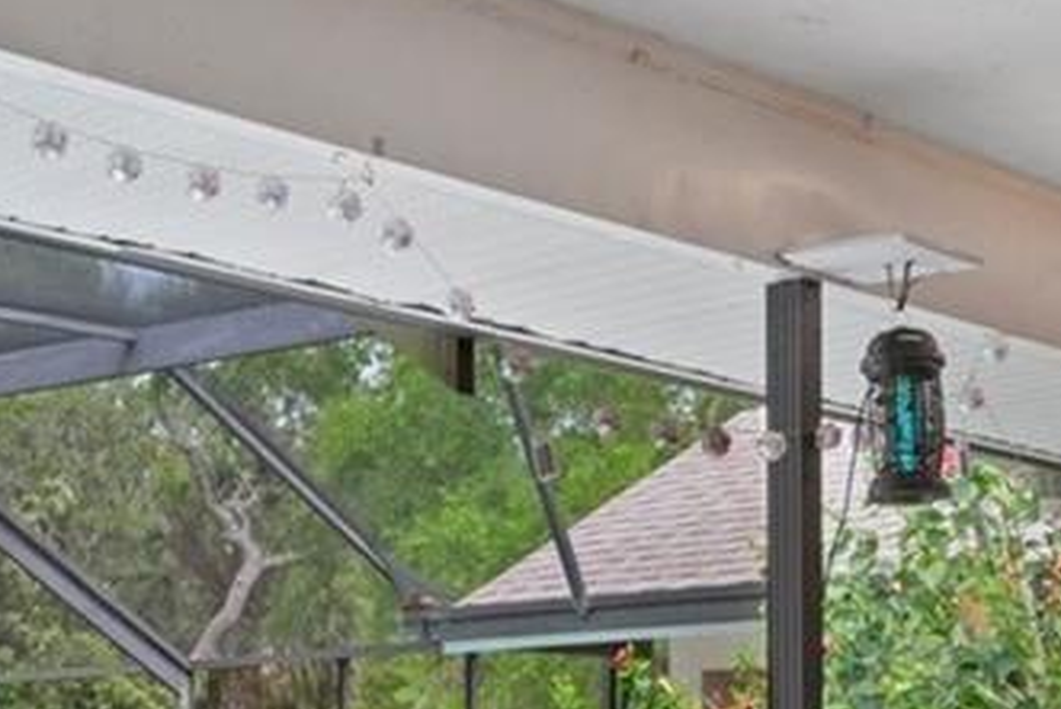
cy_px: 802
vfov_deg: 15.3
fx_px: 2565
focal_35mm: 87
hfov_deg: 23.3
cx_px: 446
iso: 250
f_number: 8
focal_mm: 12
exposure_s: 1/8
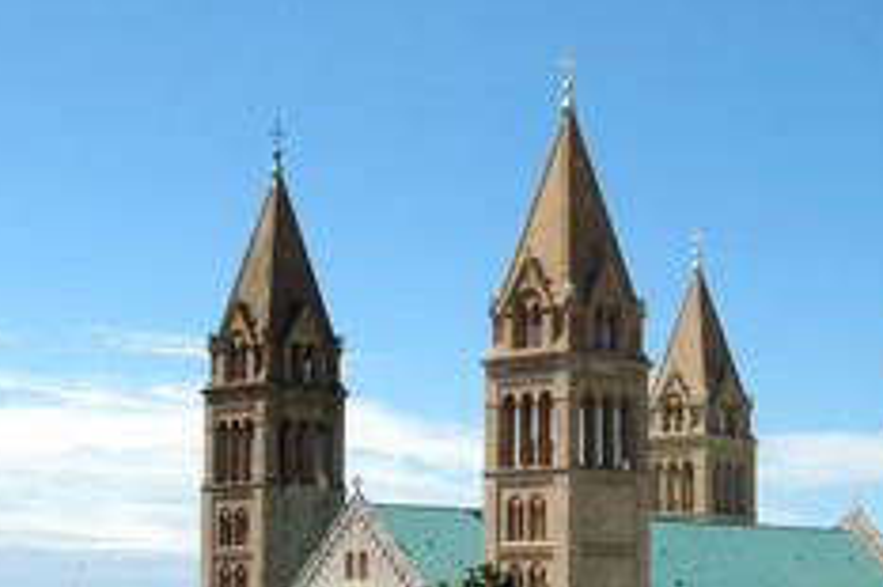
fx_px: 1863
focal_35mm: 76
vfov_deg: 17.7
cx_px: 646
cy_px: 515
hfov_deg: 26.4
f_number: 13
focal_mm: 28
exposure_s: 1/160
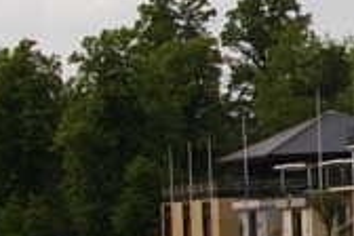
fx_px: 2517
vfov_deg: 5.4
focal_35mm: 256
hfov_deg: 7.5
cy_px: 60
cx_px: 828
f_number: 11
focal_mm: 28
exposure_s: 1/250
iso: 200
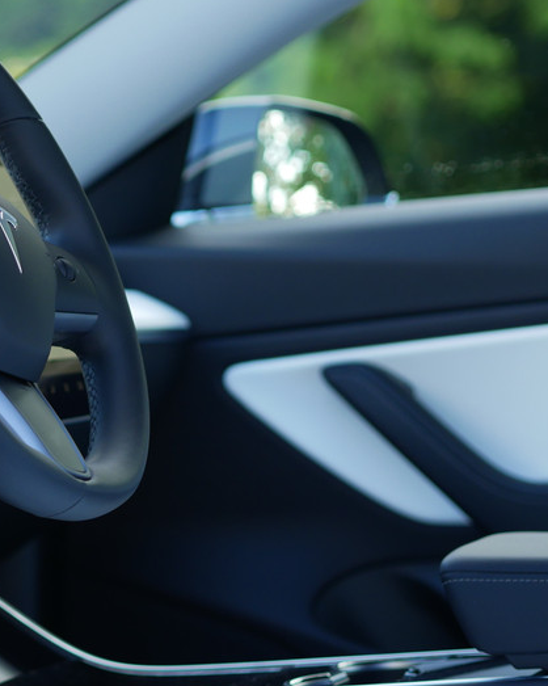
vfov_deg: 10.8
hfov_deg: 8.5
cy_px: 380
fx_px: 3631
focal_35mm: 179
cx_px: -129
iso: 200
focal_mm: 45
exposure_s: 1/200
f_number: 2.2
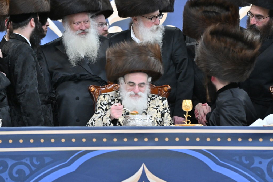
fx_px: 2274
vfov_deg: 4.6
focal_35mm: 300
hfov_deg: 6.9
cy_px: 91
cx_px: 136
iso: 1600
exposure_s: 1/400
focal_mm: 200
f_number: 2.8
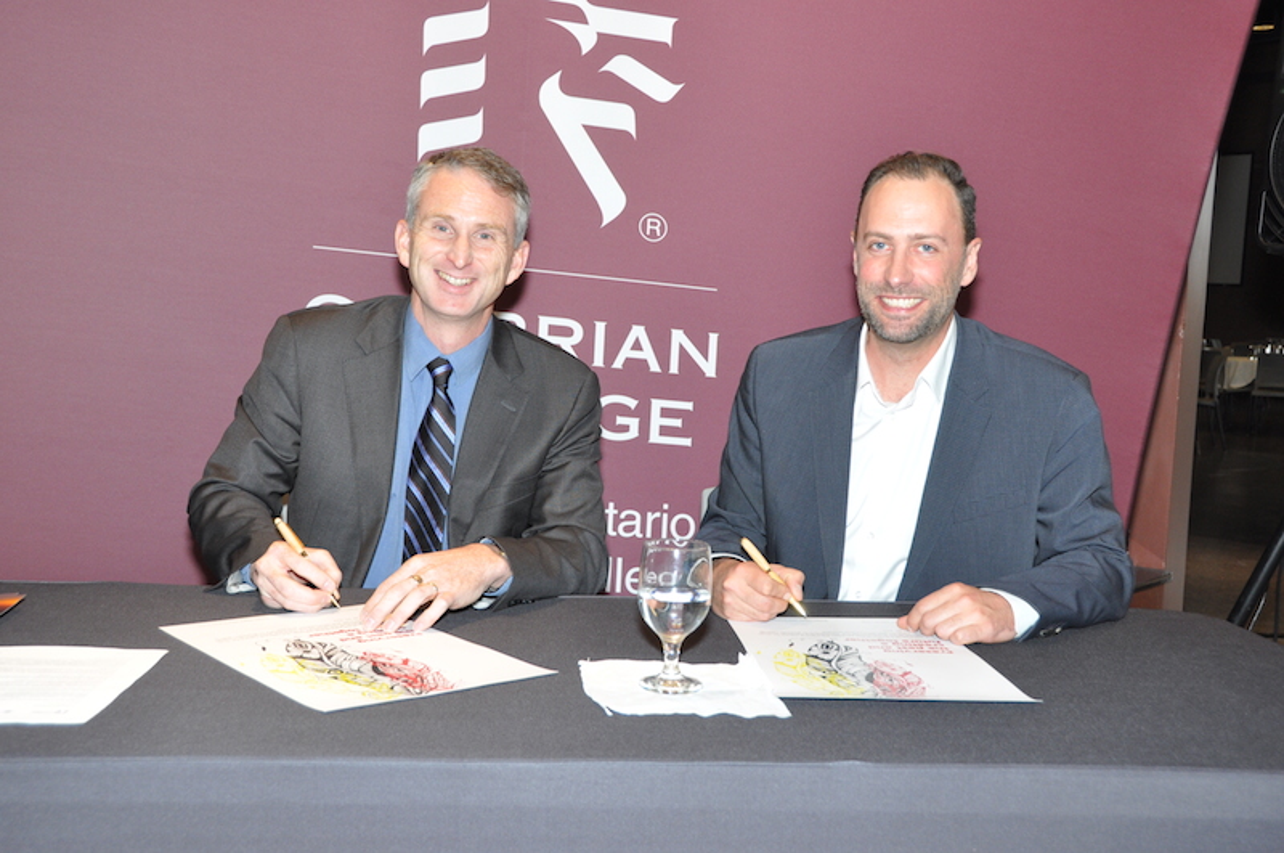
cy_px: 426
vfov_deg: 34.1
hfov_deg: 49.6
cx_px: 642
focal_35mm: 39
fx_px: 1389
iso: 640
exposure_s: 1/60
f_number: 5.6
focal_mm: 26
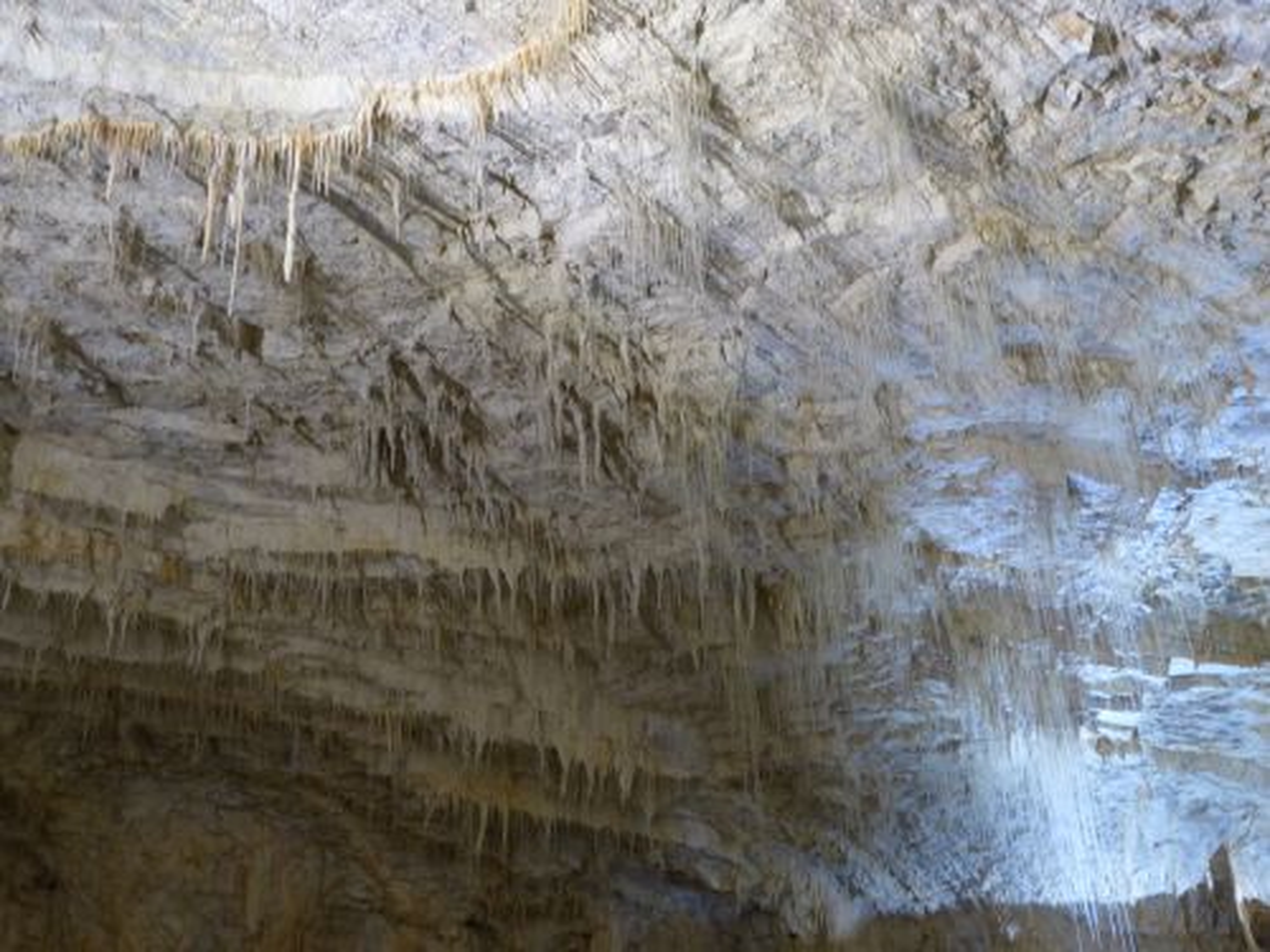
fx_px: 1247
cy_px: 476
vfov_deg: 41.8
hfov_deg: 54.0
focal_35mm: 34
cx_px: 635
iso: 200
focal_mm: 6.2
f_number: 4
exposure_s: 1
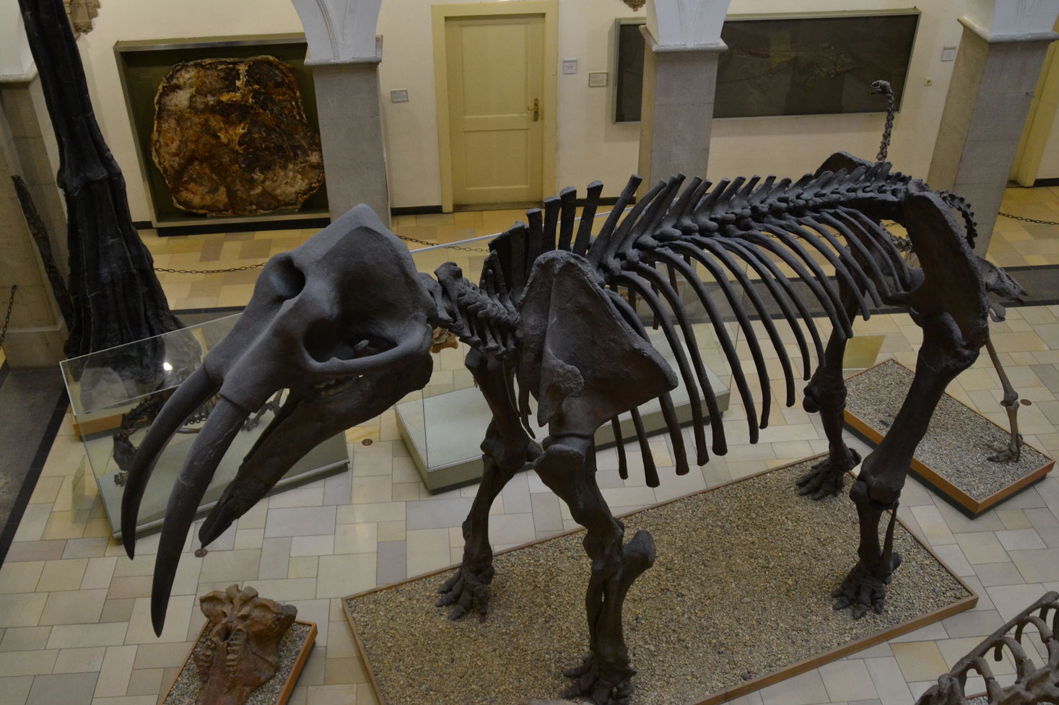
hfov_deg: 53.1
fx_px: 1059
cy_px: 373
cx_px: 496
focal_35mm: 36
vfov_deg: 36.8
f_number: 3.5
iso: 1250
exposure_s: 1/60
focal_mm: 22
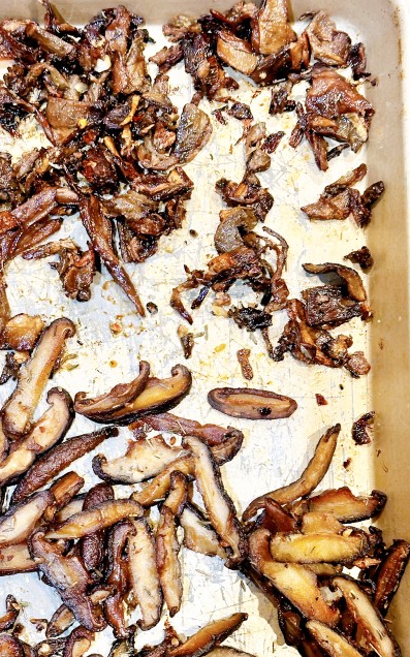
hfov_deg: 20.1
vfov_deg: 31.9
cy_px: 410
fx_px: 1145
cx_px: 101
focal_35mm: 64
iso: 125
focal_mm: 6.86
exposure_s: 1/41
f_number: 1.78
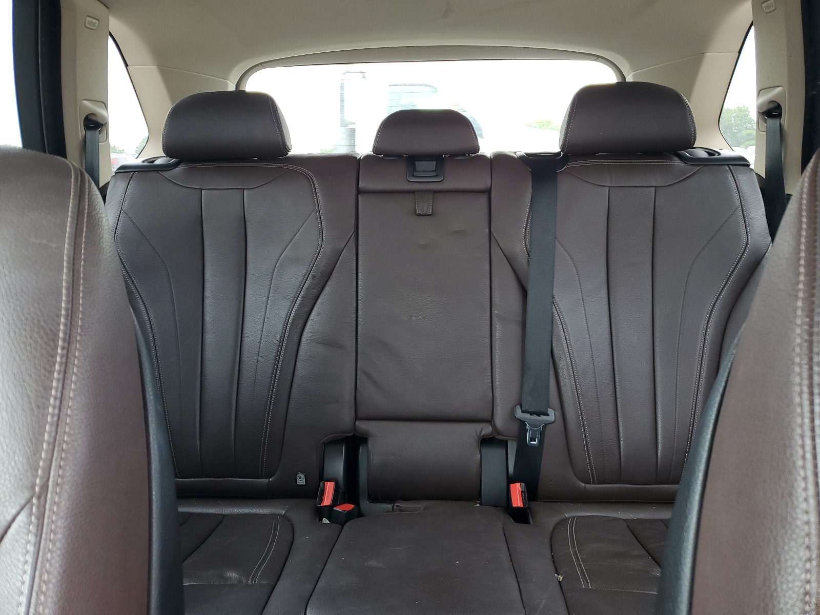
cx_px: 410
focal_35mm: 26
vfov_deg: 53.1
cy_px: 308
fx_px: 616
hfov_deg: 67.3
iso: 83
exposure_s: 1/60.2
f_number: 1.5
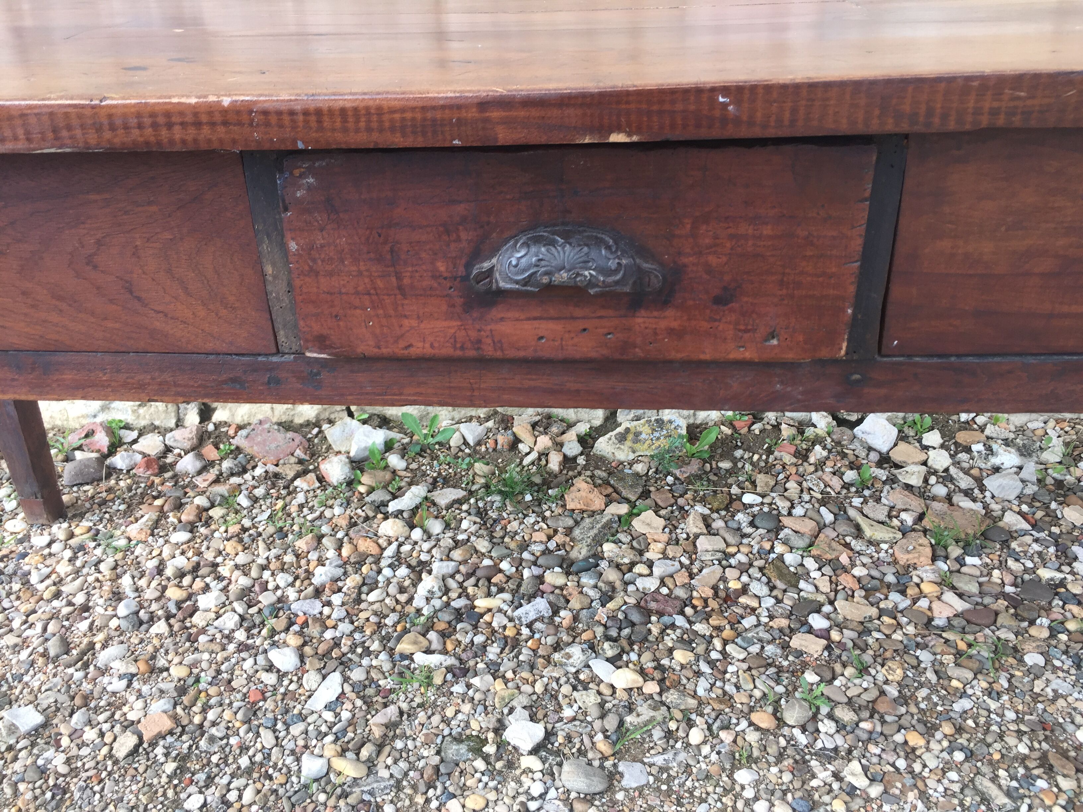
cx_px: 542
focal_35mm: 29
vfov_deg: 48.2
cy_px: 406
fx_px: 907
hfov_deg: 61.7
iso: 32
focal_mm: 4.15
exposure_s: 1/100
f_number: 2.2
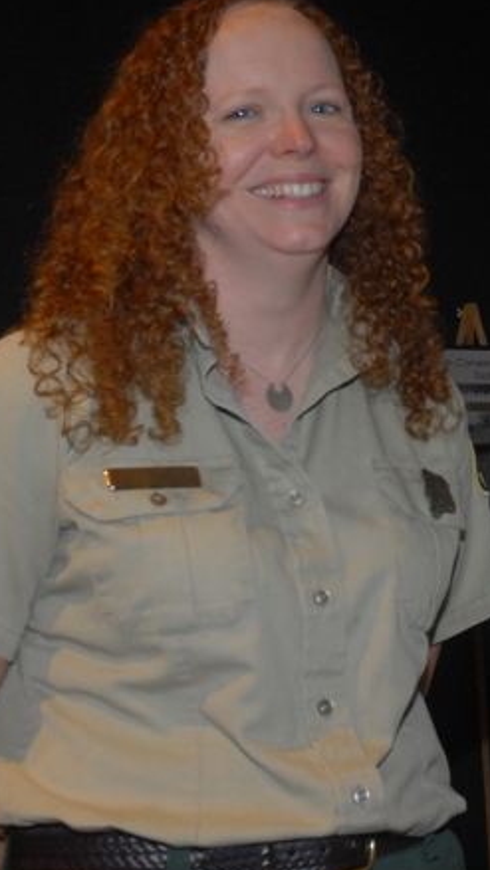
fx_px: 2054
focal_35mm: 89
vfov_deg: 23.9
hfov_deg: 13.1
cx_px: 643
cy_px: 351
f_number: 5.6
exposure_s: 1/60
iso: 400
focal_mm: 31
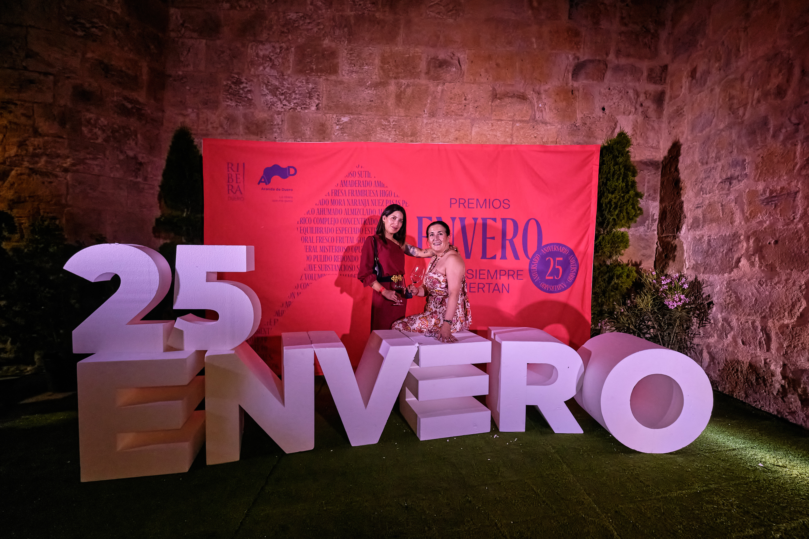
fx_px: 382
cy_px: 270
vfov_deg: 70.4
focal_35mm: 17
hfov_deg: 93.3
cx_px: 404
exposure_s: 1/200
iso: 3200
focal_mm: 11
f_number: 4.5
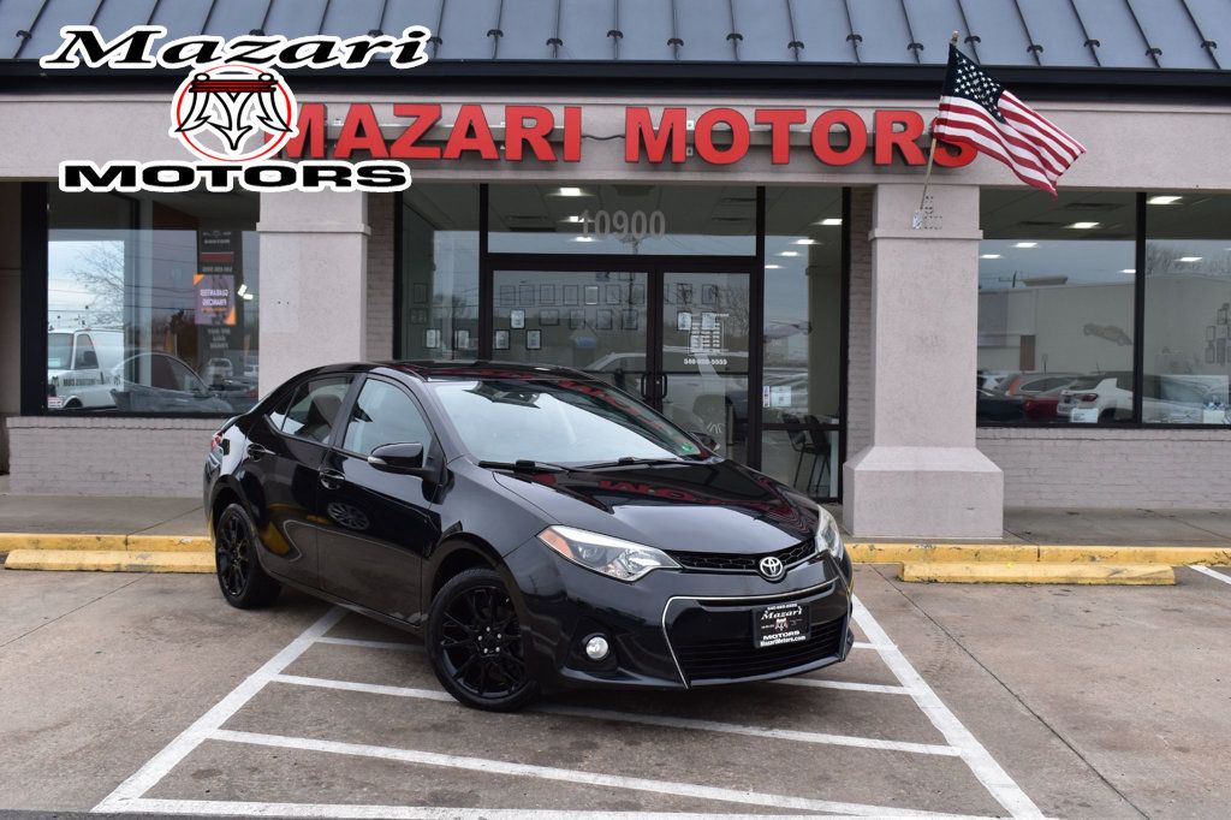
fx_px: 1384
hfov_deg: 47.9
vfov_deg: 33.0
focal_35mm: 40
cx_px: 616
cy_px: 410
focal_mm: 27
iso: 400
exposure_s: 1/160
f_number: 9
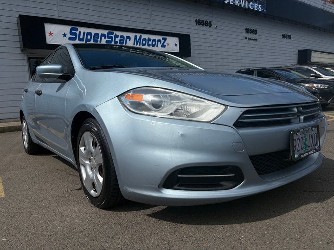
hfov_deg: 67.3
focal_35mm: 26
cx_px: 167
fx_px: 251
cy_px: 125
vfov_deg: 53.1
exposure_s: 1/7813
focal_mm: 5.96
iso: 50
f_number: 1.6
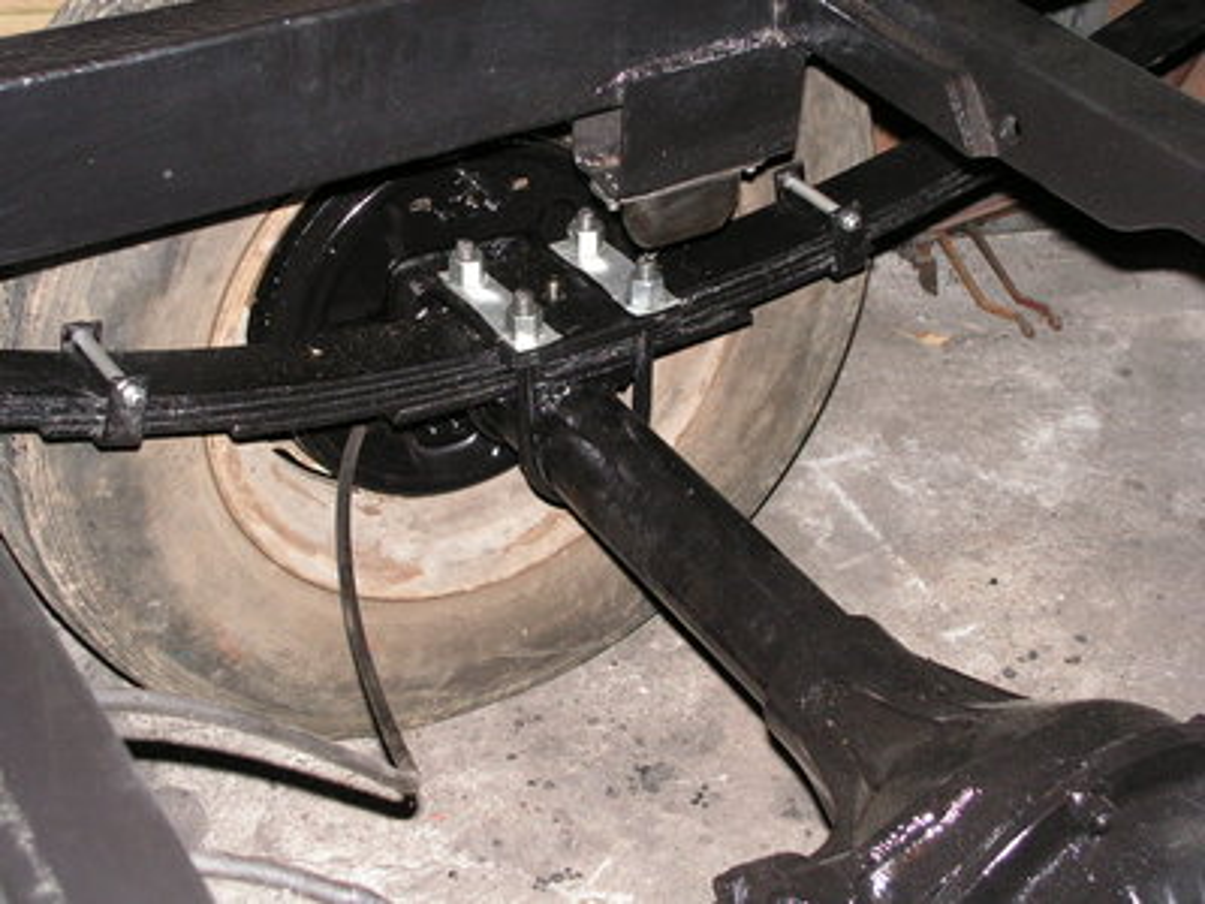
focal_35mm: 61
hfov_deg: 31.7
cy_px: 452
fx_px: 2123
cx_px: 602
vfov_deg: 24.0
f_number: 3.3
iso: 200
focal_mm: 10.2
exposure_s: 1/60
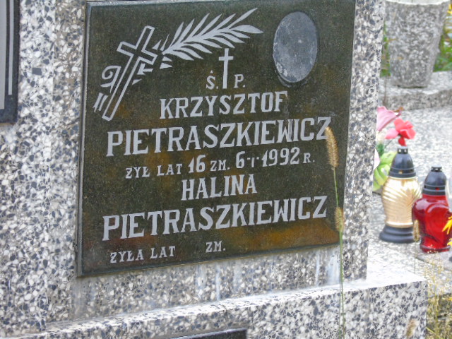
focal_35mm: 142
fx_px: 1854
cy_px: 170
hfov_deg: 13.9
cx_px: 226
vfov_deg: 10.4
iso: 400
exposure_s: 1/125
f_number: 4.7
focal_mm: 25
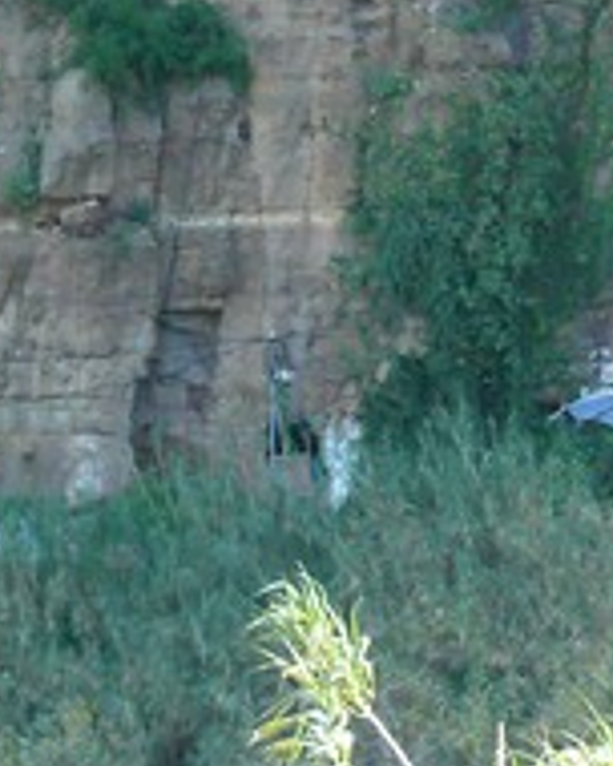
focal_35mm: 204
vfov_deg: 9.4
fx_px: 4626
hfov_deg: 7.6
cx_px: 548
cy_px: 129
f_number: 3.2
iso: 250
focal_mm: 11.1
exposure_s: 1/125
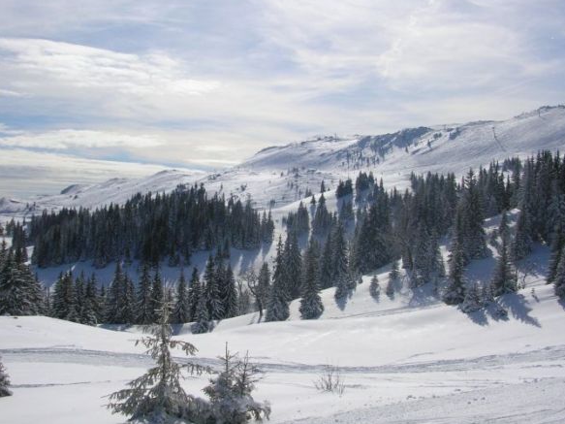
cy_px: 184
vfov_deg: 34.3
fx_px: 685
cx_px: 260
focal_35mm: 42
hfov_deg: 44.8
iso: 50
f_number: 5.6
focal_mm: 5.8
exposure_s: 1/1068
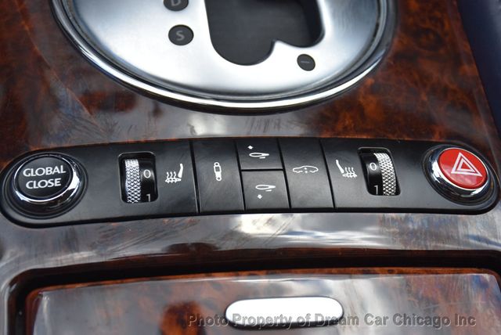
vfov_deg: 17.5
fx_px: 1086
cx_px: 250
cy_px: 168
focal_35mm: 78
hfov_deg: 26.0
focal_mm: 52
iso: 640
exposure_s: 1/500
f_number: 8
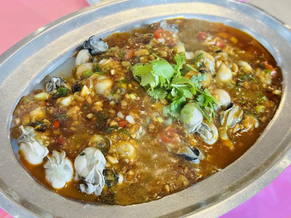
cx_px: 146
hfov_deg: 39.7
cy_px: 109
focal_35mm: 48
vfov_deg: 30.3
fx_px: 404
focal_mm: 6.86
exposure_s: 1/60
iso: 200
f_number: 1.78
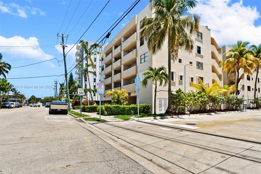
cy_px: 87
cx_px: 130
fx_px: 130
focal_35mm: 18
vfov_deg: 67.4
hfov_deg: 90.0
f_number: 8
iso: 200
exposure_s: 1/800
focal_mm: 12
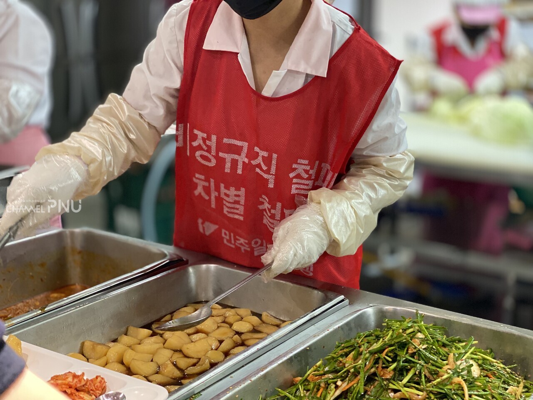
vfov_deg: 28.0
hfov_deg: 36.8
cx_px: 266
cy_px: 200
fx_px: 801
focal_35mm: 52
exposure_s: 1/40
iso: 160
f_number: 2
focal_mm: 6
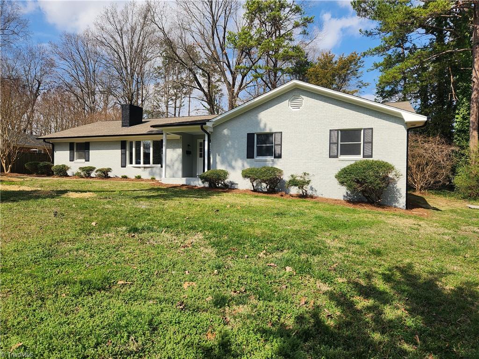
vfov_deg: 58.9
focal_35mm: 23
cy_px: 180
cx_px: 240
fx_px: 318
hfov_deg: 73.9
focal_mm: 5.4
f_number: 1.8
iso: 20
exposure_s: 1/1480
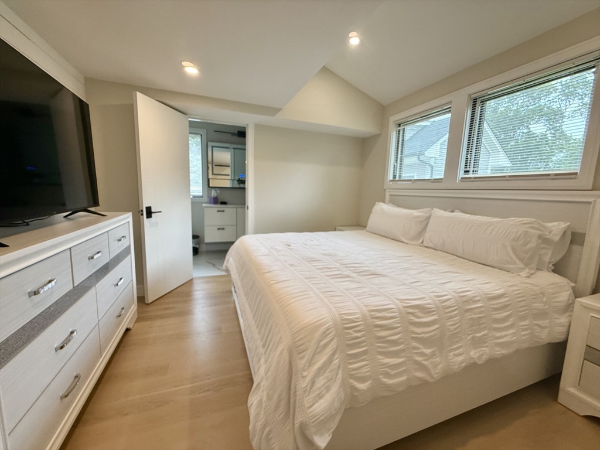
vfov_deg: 85.7
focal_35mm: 14
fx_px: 243
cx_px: 300
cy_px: 225
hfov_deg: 102.1
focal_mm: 2.22
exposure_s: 1/120
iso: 200
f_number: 2.2
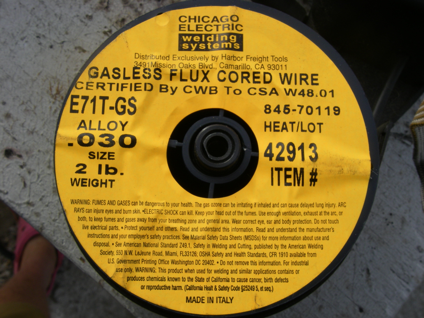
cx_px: 212
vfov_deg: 37.7
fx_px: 465
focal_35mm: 38
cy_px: 159
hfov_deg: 49.0
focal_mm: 6.3
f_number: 6.6
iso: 64
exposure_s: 1/100
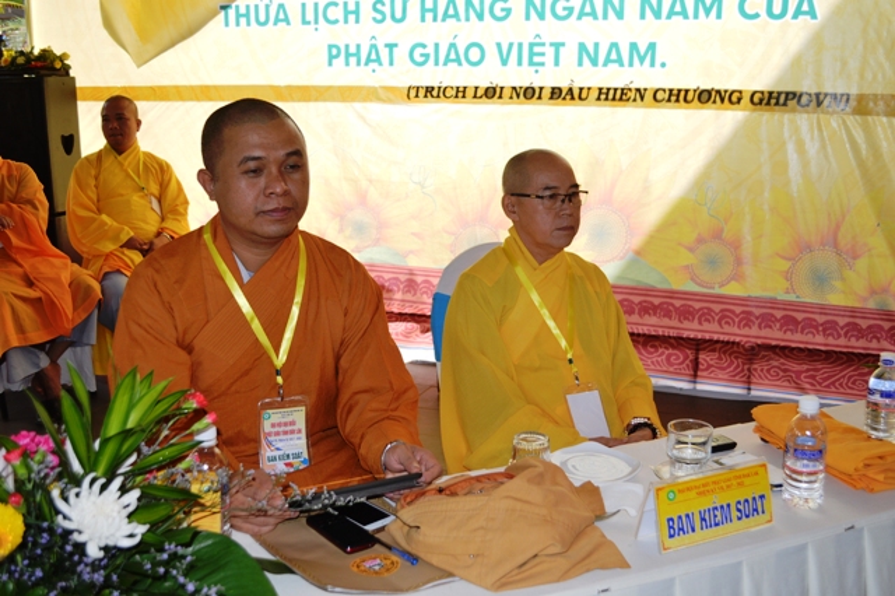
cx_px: 448
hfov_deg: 53.2
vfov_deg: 36.8
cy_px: 298
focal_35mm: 36
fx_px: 894
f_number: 4
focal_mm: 24
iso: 220
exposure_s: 1/125
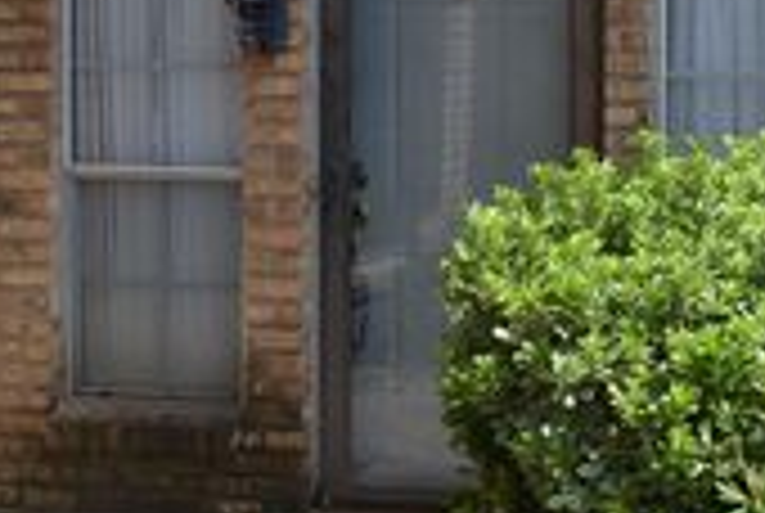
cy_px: -43
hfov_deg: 21.6
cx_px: 882
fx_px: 1873
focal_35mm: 88
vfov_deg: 15.2
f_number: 7.1
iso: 100
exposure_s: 1/200
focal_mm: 20
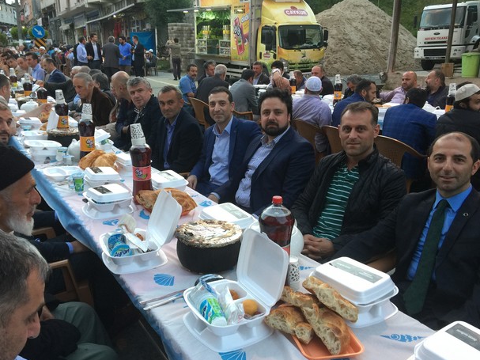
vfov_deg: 44.1
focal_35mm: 32
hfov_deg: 56.8
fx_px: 444
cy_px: 196
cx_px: 226
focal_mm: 4.15
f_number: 2.2
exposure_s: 1/17
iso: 40
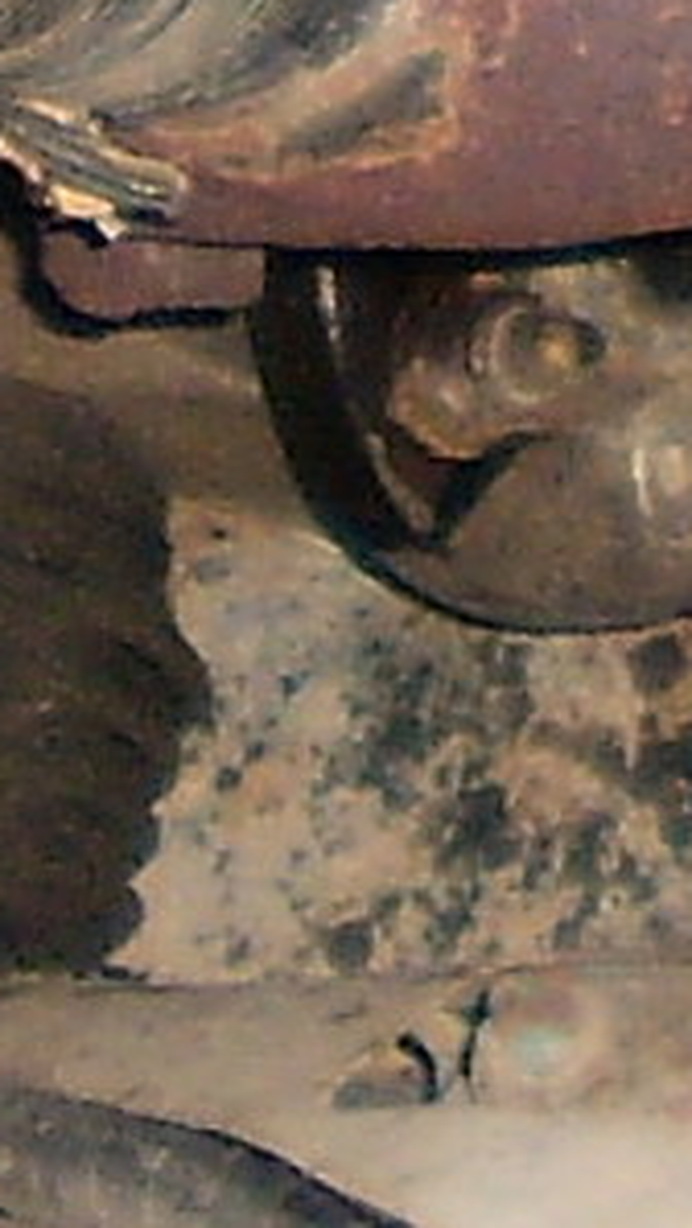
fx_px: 10974
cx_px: 1582
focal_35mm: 337
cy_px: -1760
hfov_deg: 3.6
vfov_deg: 6.1
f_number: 3.1
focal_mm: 6.3
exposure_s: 1/30
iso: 125
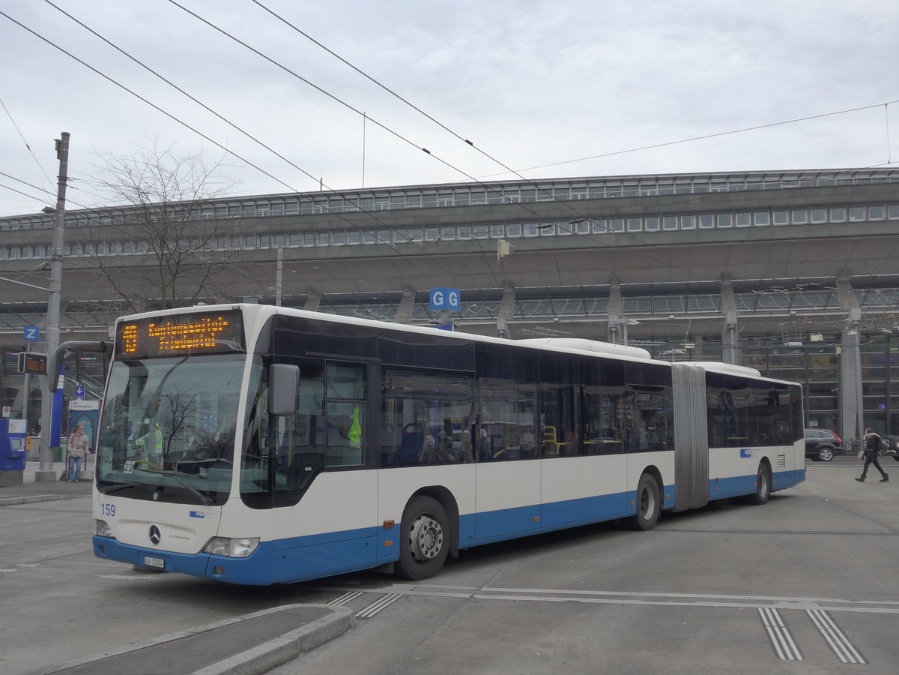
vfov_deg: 41.8
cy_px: 338
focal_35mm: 34
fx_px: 883
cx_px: 450
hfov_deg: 54.0
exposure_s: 1/500
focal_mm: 7
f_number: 2.3
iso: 160
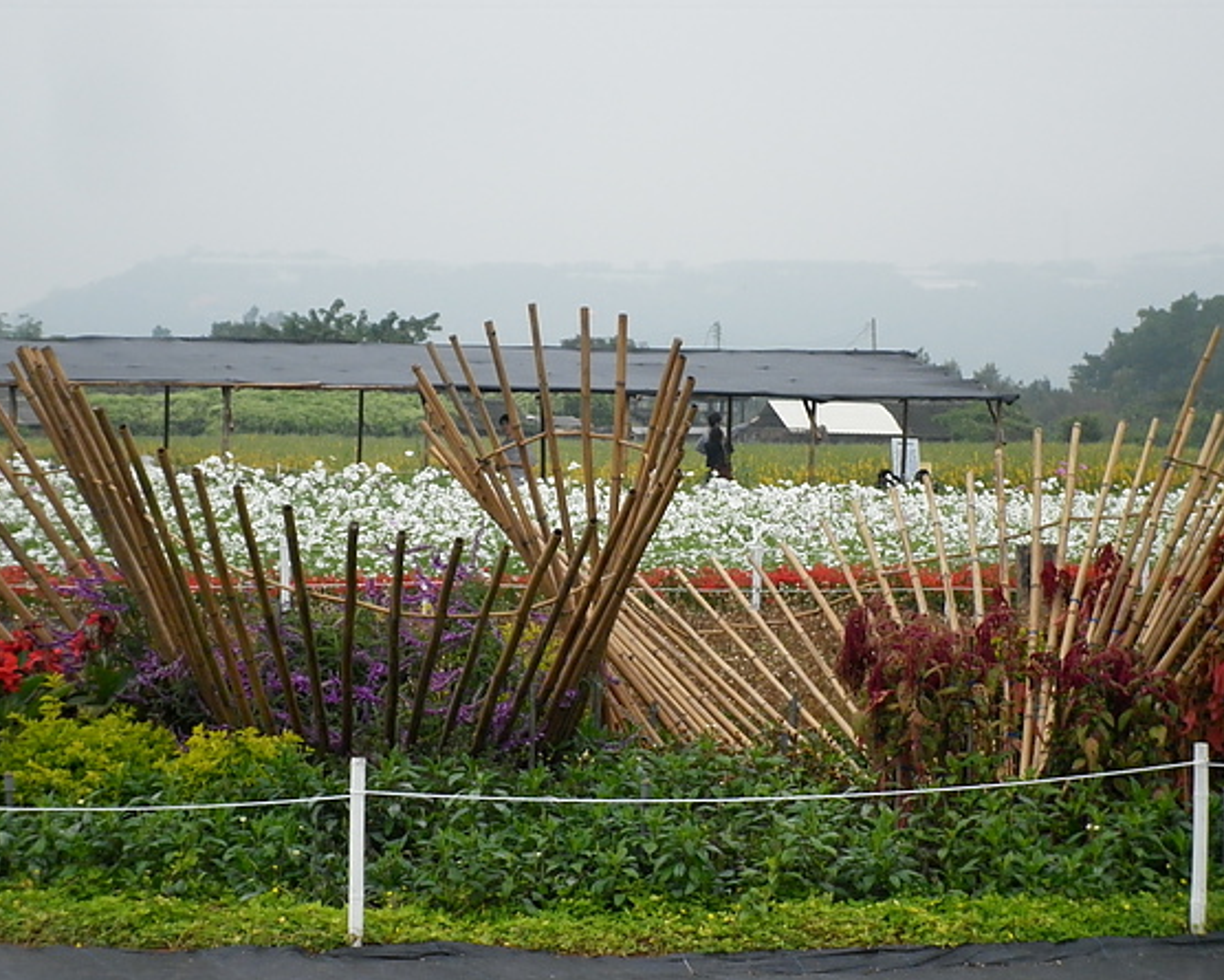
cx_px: 599
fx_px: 4275
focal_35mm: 118
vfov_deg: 13.1
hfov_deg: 16.3
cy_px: 489
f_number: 6.2
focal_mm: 20
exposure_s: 1/500
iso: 160
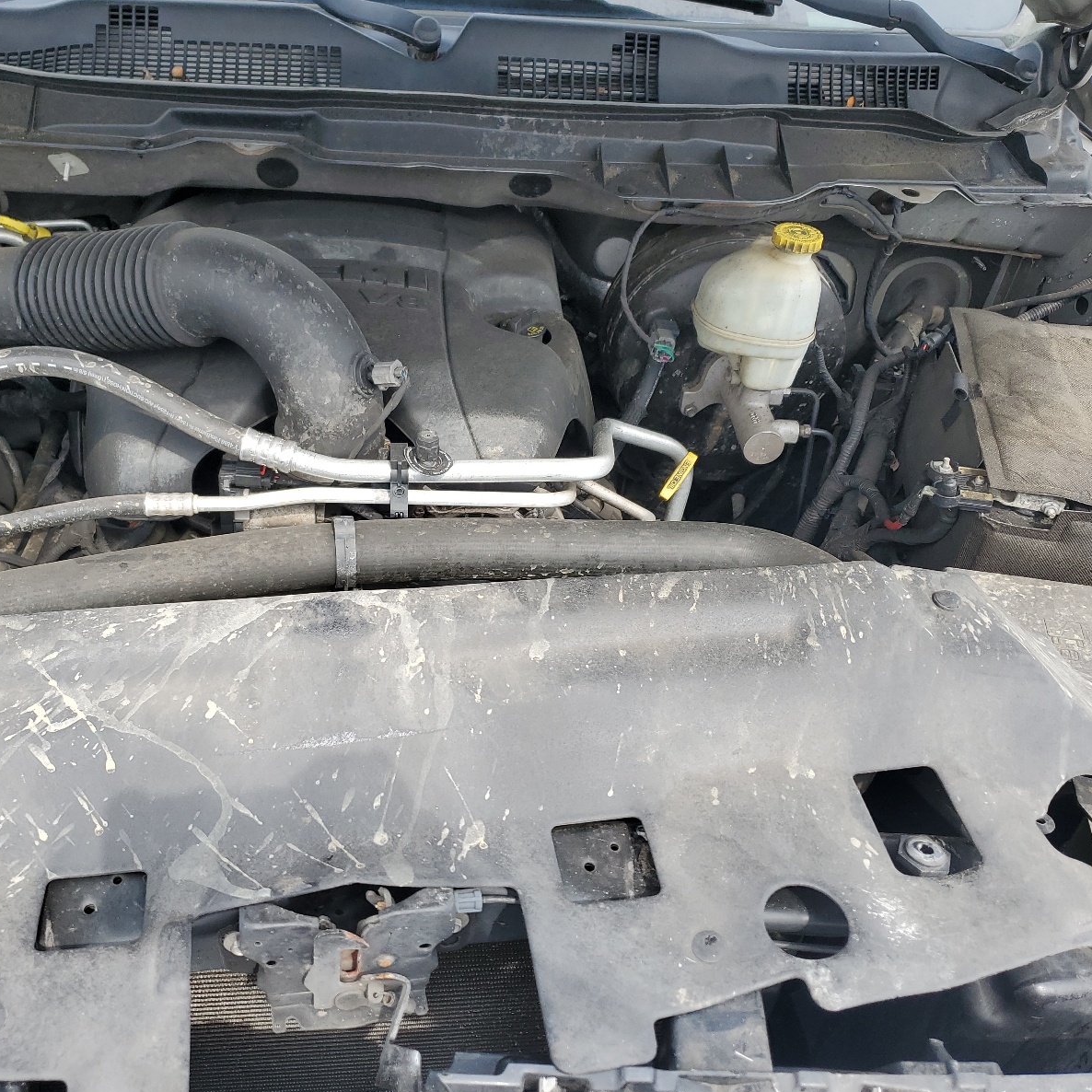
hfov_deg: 52.3
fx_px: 1106
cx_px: 460
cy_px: 552
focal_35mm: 31
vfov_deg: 52.5
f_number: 1.5
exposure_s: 1/625
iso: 50
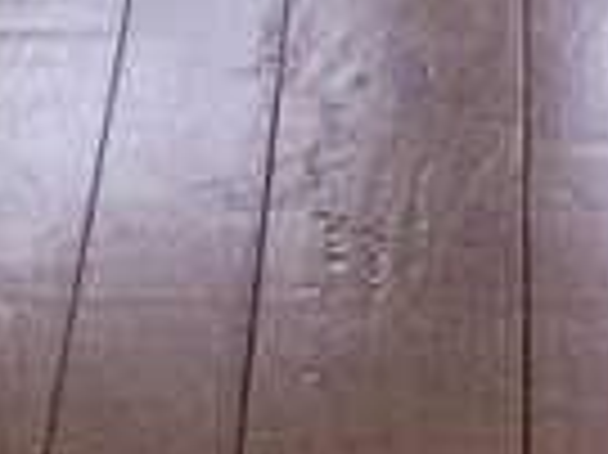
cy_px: -868
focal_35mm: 236
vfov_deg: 5.9
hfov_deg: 8.4
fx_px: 4141
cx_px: 464
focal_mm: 3.3
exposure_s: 1/30
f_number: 2.4
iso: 50
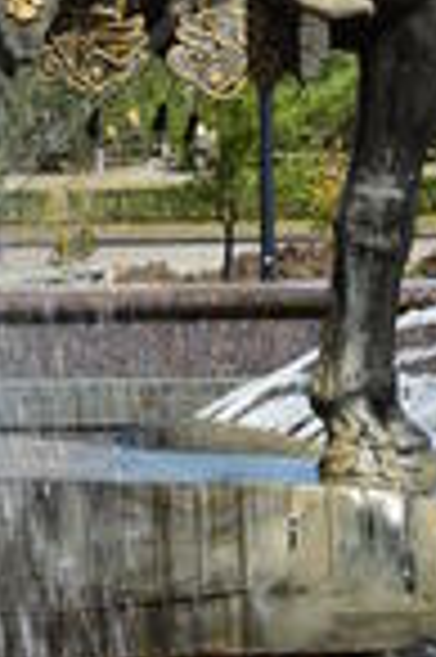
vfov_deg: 7.5
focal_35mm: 269
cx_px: 578
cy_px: -387
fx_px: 4898
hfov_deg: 5.1
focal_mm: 45
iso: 100
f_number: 11
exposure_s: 1/125
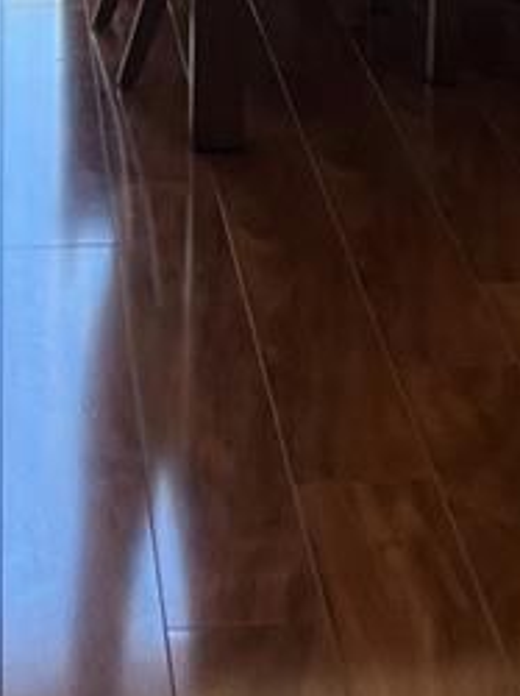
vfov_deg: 14.1
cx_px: 328
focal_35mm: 125
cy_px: -518
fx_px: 2508
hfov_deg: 11.8
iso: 40
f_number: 1.5
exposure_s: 1/290
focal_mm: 5.7
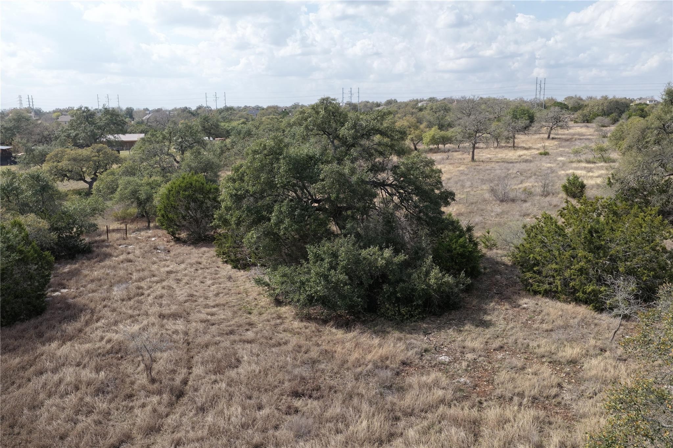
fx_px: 523
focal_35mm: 28
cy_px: 224
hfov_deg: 65.5
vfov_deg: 46.4
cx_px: 336
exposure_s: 1/1250
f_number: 2.8
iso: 200
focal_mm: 14.45
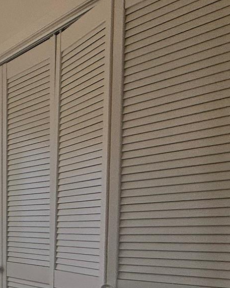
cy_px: 241
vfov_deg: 36.4
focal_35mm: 49
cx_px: -276
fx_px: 417
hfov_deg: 17.0
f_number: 2.2
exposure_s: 1/120
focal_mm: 2.22
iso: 100
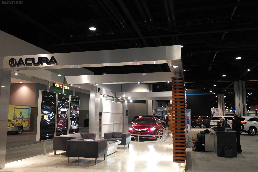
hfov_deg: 61.9
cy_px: 86
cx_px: 129
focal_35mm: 30
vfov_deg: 43.6
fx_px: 215
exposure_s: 1/40
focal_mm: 20
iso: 400
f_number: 3.5
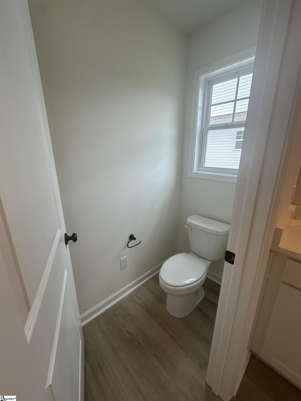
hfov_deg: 85.7
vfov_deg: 102.1
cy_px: 200
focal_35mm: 14
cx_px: 150
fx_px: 162
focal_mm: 2.22
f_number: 2.2
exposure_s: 1/120
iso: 50
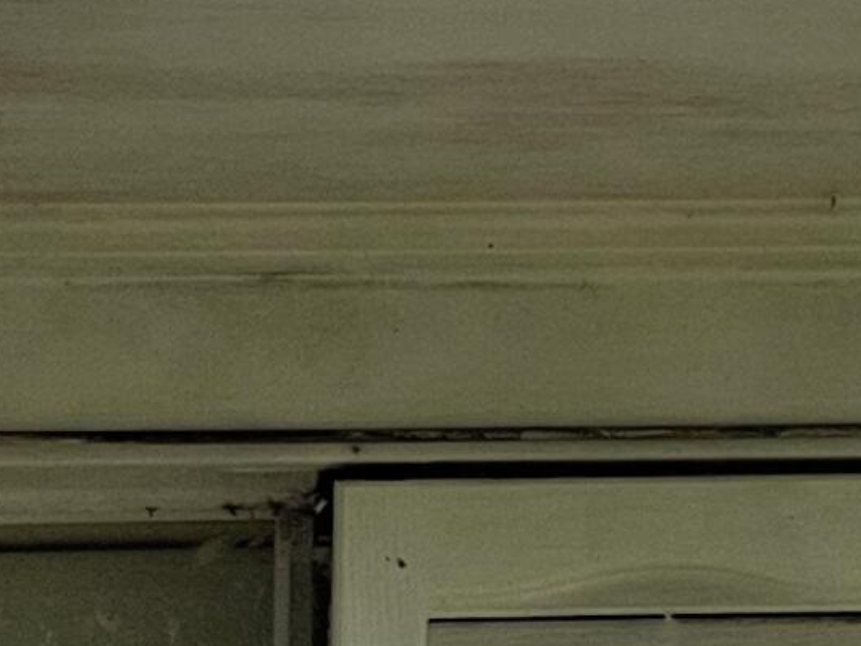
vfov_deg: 4.1
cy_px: 229
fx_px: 8956
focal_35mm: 360
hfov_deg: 5.3
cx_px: 2155
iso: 20
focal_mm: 7.5
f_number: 2.2
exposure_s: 1/1575
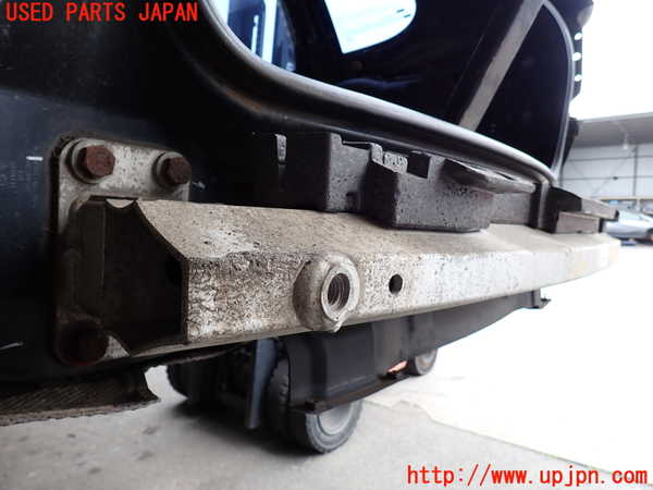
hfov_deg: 69.4
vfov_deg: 54.9
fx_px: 472
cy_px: 245
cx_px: 326
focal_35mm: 25
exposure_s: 1/125
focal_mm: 4.5
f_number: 2.8
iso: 100
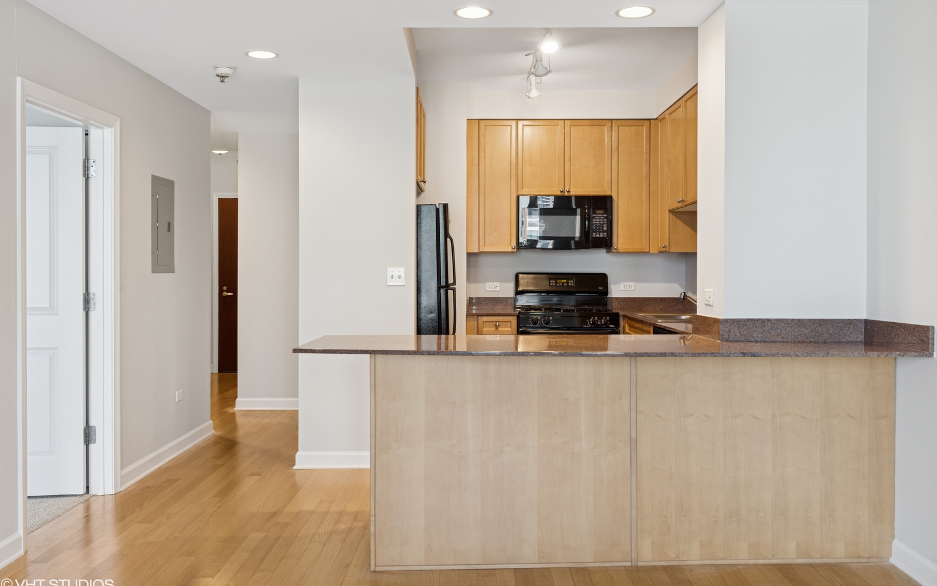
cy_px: 277
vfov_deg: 40.6
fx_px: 792
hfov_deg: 61.2
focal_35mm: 31
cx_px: 471
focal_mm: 30
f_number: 8
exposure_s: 1/8
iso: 320
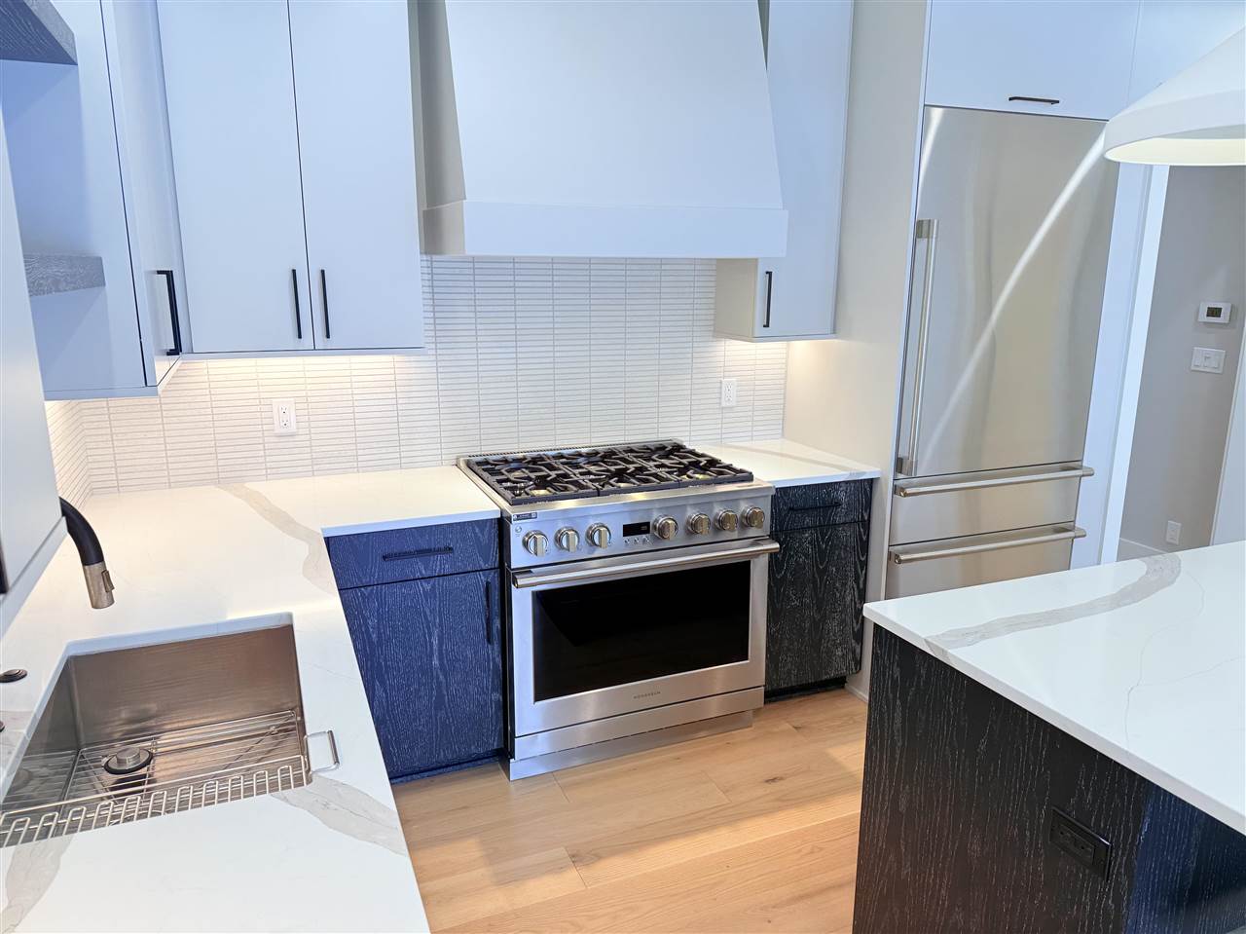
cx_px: 623
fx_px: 864
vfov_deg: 56.8
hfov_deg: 71.6
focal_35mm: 24
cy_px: 467
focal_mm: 6.76
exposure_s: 1/120
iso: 64
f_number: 1.78
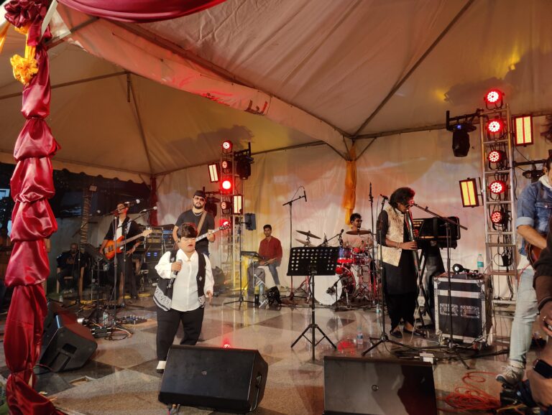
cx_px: 276
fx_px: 367
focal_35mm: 23
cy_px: 208
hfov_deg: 73.9
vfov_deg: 59.0
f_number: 1.8
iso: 320
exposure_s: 1/100
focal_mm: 6.06
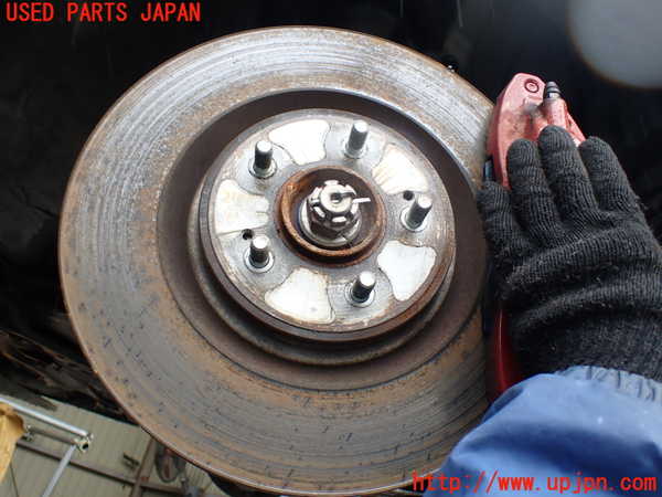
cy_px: 248
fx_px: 574
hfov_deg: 60.0
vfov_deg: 46.8
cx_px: 331
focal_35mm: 30
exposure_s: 1/125
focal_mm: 5.4
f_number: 2.3
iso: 100
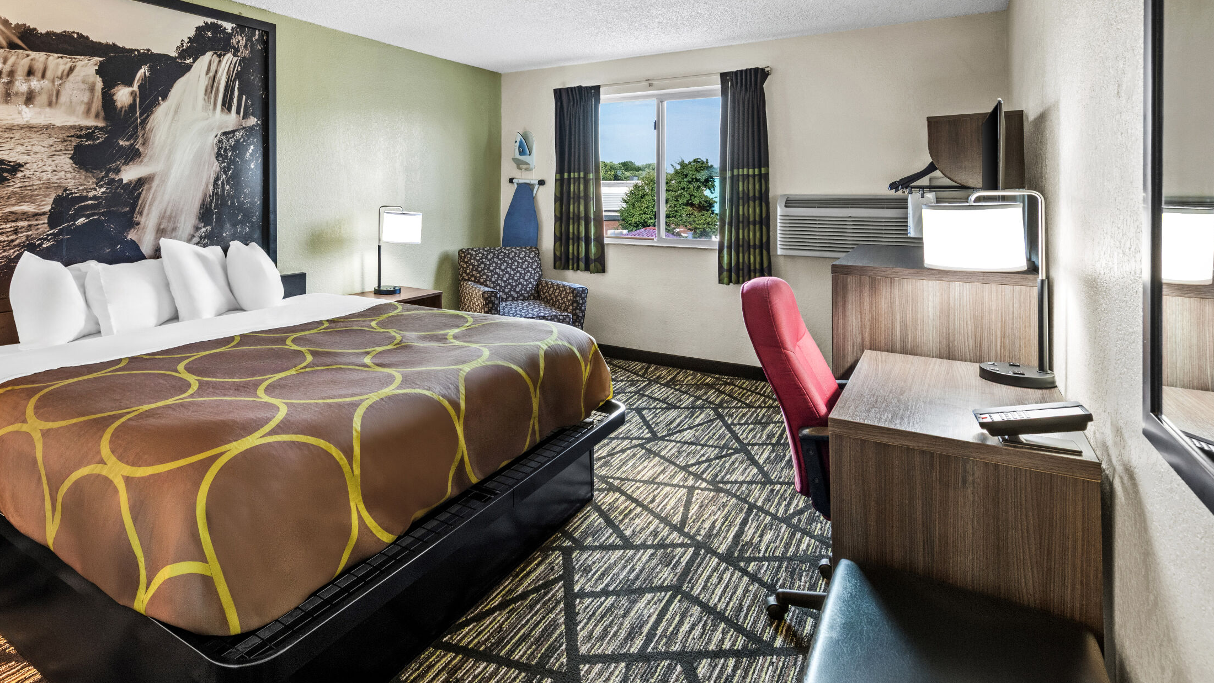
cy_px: 214
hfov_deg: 85.1
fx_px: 644
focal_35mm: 20
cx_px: 460
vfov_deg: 54.4
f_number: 9
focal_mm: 14
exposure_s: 1/2
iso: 400
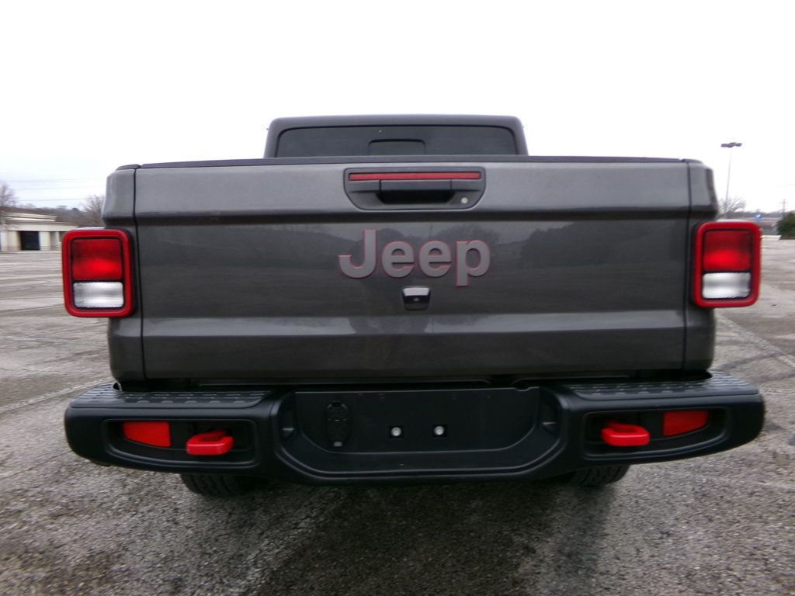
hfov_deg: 71.6
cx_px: 398
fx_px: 551
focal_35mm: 24
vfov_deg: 56.8
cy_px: 298
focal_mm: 4.3
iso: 100
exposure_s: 1/38
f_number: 3.7
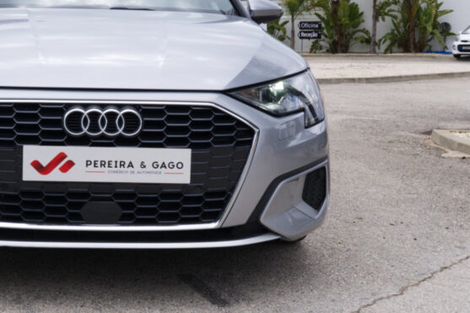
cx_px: 101
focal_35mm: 57
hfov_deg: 34.1
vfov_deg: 23.7
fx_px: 744
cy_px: 108
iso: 160
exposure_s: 1/180
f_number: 9
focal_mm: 20.9
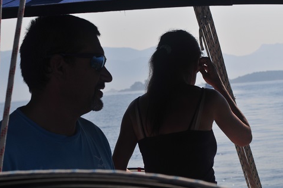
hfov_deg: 15.5
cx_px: 129
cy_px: 84
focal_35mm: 132
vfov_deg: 10.4
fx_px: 1037
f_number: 10
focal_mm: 70
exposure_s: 1/800
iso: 250
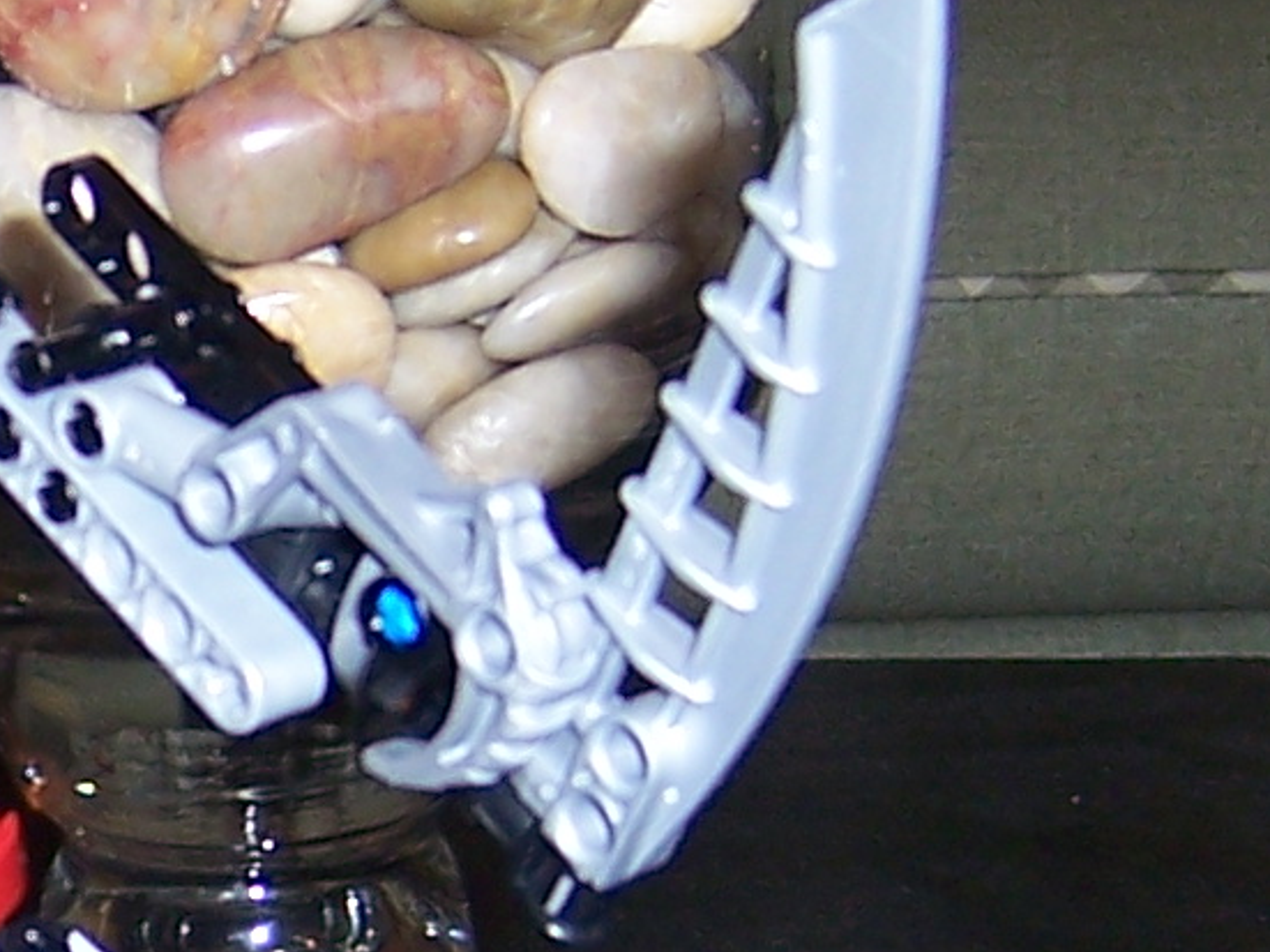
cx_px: -357
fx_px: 5062
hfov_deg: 13.8
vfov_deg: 10.7
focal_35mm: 138
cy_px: 862
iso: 80
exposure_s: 1/60
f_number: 2.8
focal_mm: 5.5
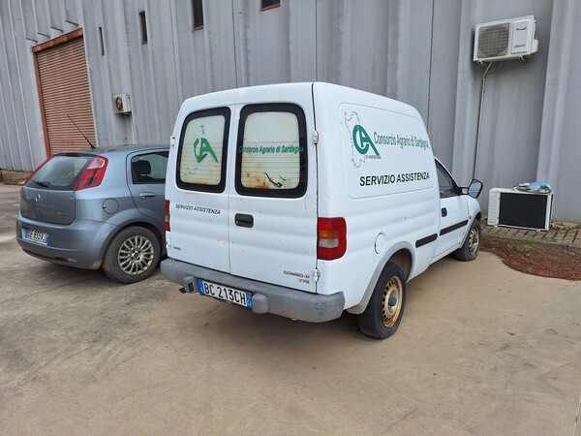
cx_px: 290
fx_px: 386
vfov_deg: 58.9
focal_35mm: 23
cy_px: 218
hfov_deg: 73.9
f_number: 1.8
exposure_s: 1/770
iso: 40
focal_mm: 5.54
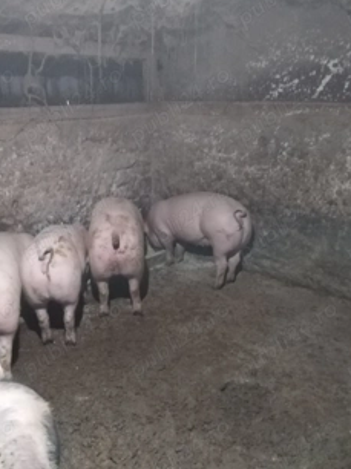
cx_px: 126
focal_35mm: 34
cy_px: 248
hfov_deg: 41.4
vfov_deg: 54.0
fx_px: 460
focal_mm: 6.24
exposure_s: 1/20
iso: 6400
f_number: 1.8
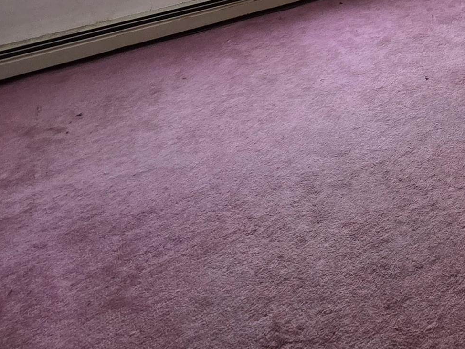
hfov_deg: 34.8
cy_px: -169
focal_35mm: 41
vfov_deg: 26.2
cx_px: 579
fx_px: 551
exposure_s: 1/60
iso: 250
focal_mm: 2.2
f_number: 1.9
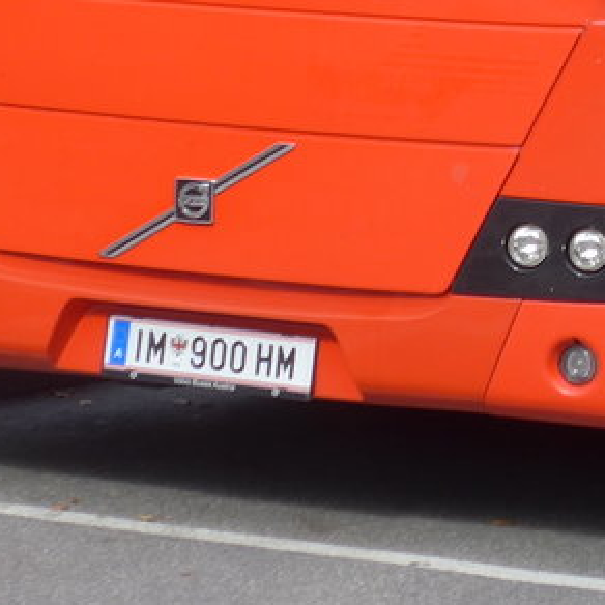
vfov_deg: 7.7
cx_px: 721
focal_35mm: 225
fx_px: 4449
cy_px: -278
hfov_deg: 7.7
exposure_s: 1/320
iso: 80
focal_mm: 12.7
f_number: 3.7
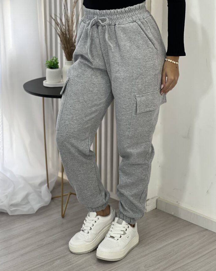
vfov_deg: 23.6
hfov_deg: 18.9
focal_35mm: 81
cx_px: 107
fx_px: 647
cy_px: 130
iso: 80
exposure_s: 1/120
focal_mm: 9
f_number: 2.8
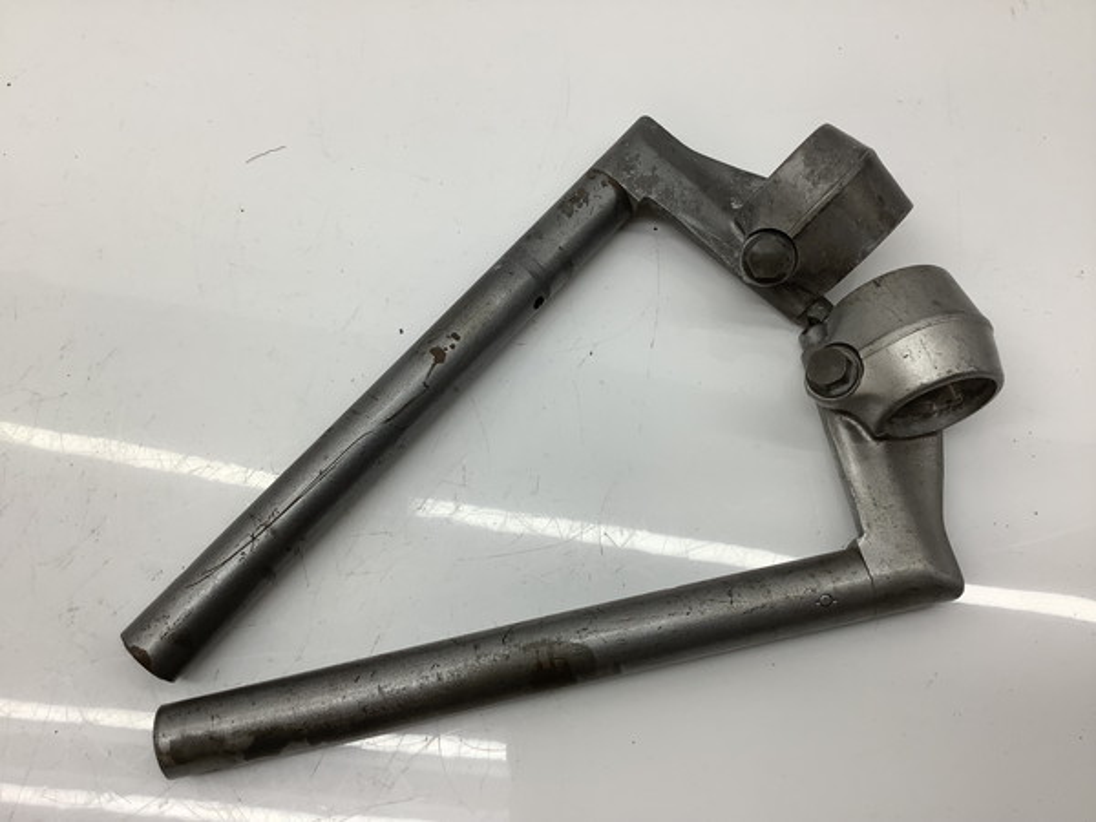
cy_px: 411
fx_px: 982
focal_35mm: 31
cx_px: 548
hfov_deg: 58.4
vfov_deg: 45.4
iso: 32
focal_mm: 3.3
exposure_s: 1/120
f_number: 2.4
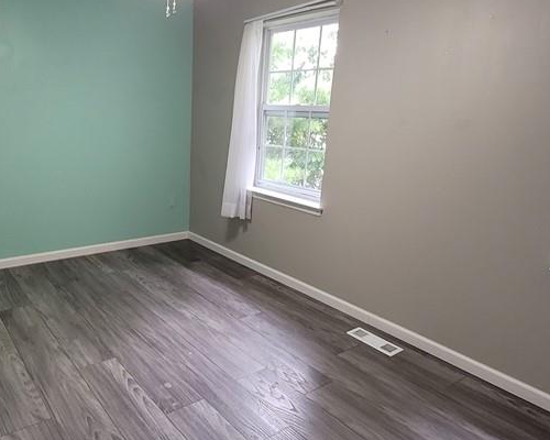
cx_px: 208
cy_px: 241
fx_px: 423
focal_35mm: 26
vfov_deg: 54.8
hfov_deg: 65.1
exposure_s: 1/60
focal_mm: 1.74
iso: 160
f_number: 2.2
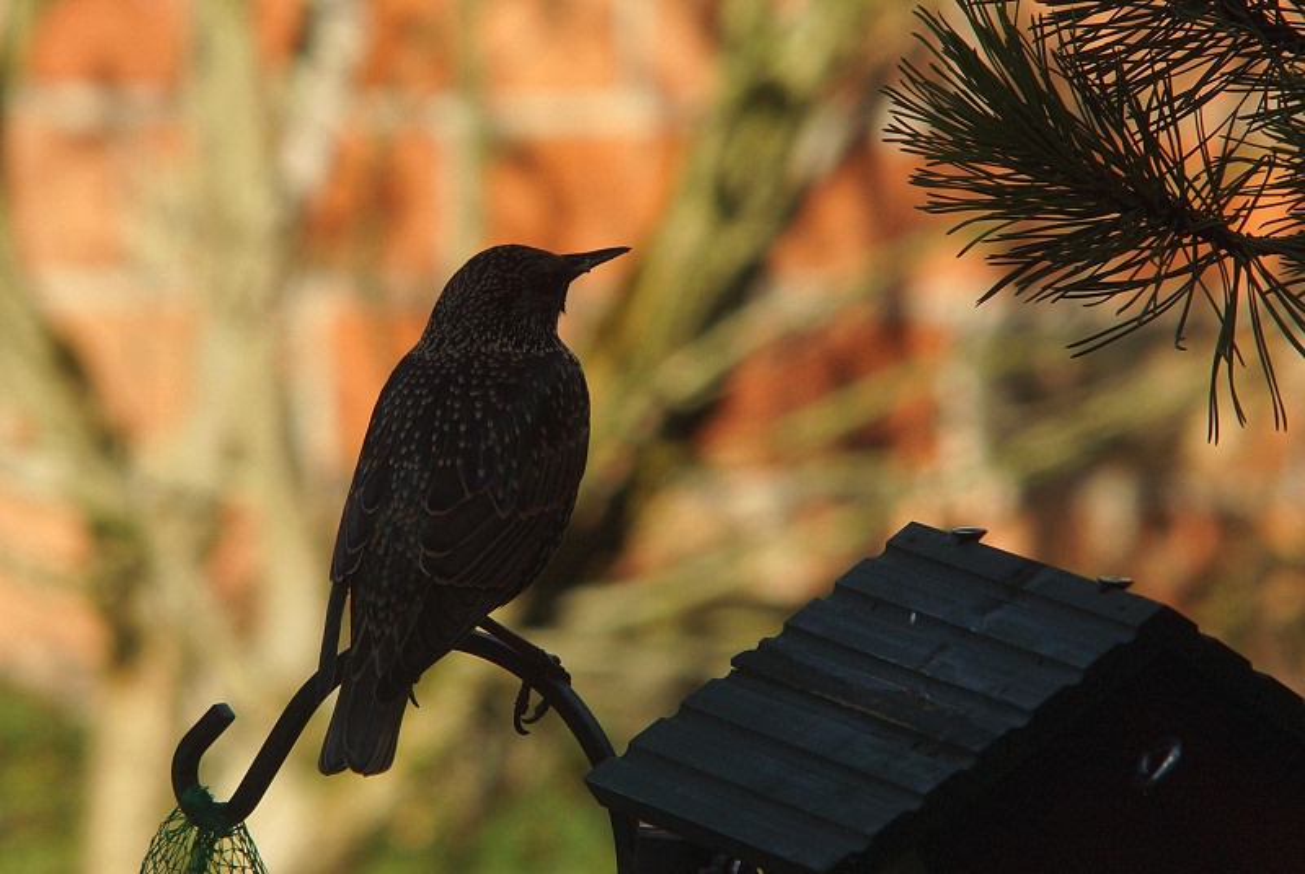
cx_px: 652
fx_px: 8168
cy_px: 437
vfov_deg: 6.1
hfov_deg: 9.1
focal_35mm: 225
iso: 100
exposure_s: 1/200
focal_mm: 150
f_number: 9
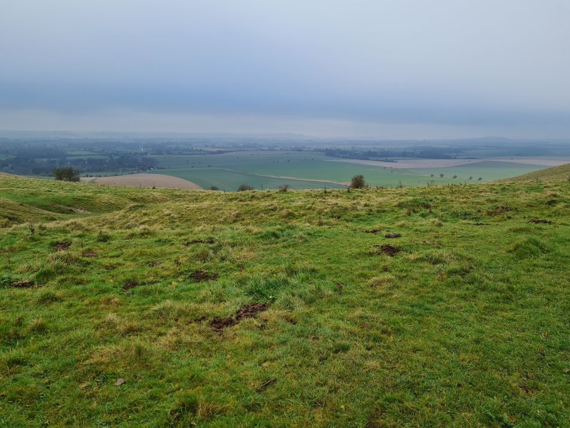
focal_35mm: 26
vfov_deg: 53.1
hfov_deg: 67.3
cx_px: 285
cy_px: 214
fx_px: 428
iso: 50
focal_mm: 5.4
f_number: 1.8
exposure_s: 1/624
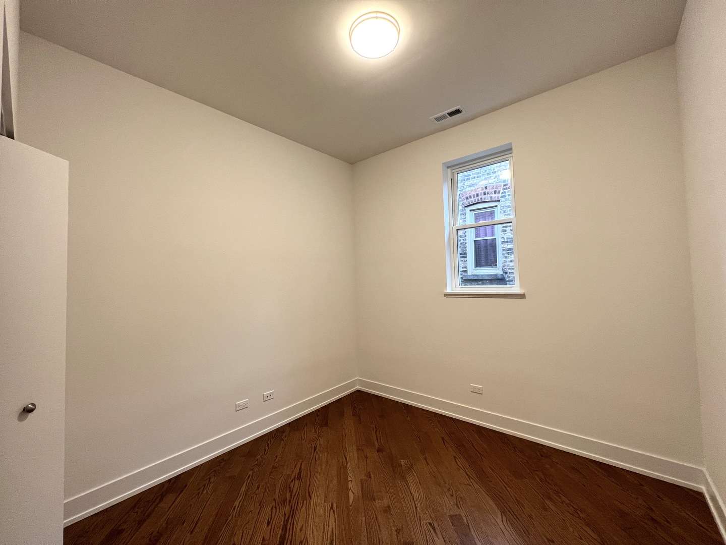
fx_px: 273
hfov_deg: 106.2
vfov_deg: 89.9
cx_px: 363
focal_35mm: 13
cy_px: 272
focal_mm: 1.57
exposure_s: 1/120
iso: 200
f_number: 1.8
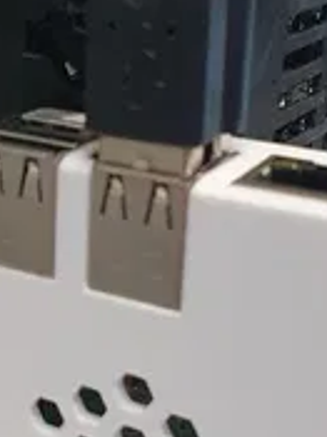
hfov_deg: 15.3
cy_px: 211
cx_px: -61
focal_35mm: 93
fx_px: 1173
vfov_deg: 21.1
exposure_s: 1/50
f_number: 2.4
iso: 500
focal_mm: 4.32
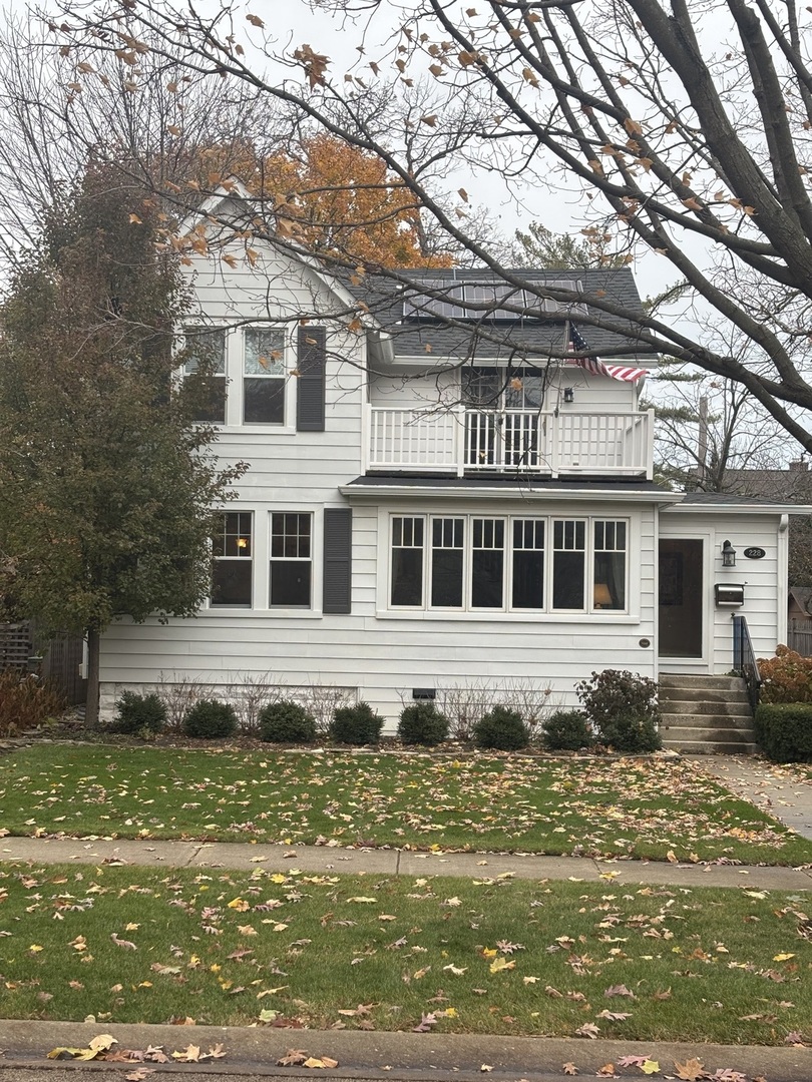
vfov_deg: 36.8
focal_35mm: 52
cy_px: 541
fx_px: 1626
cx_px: 406
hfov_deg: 28.0
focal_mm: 5.96
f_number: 1.6
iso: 32
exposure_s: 1/306
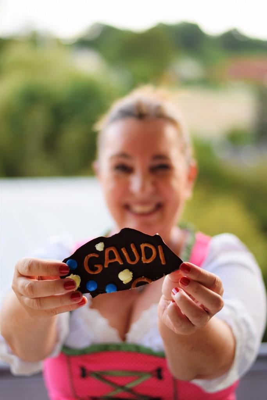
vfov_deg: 27.0
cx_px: 134
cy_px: 200
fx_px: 834
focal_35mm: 75
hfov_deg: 18.2
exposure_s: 1/500
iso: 250
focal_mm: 50
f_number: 1.8
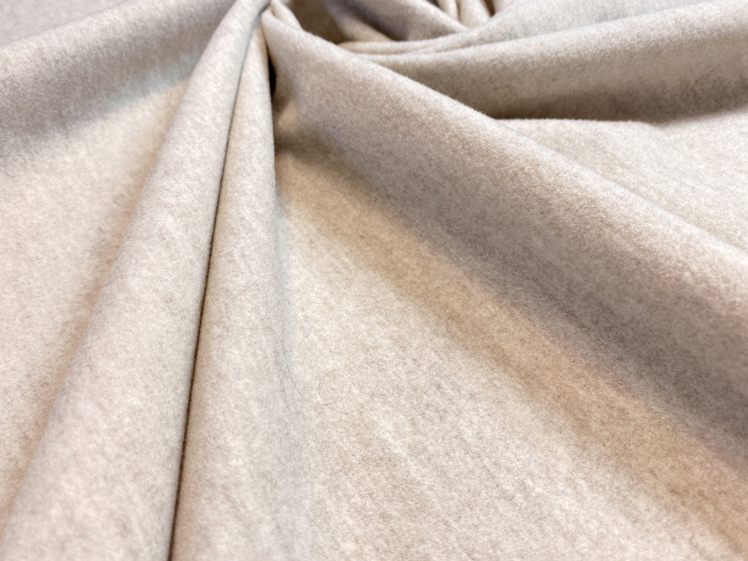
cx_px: 374
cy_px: 280
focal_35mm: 26
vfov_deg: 53.1
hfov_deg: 67.3
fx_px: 562
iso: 32
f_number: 1.8
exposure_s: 1/132
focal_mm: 4.25
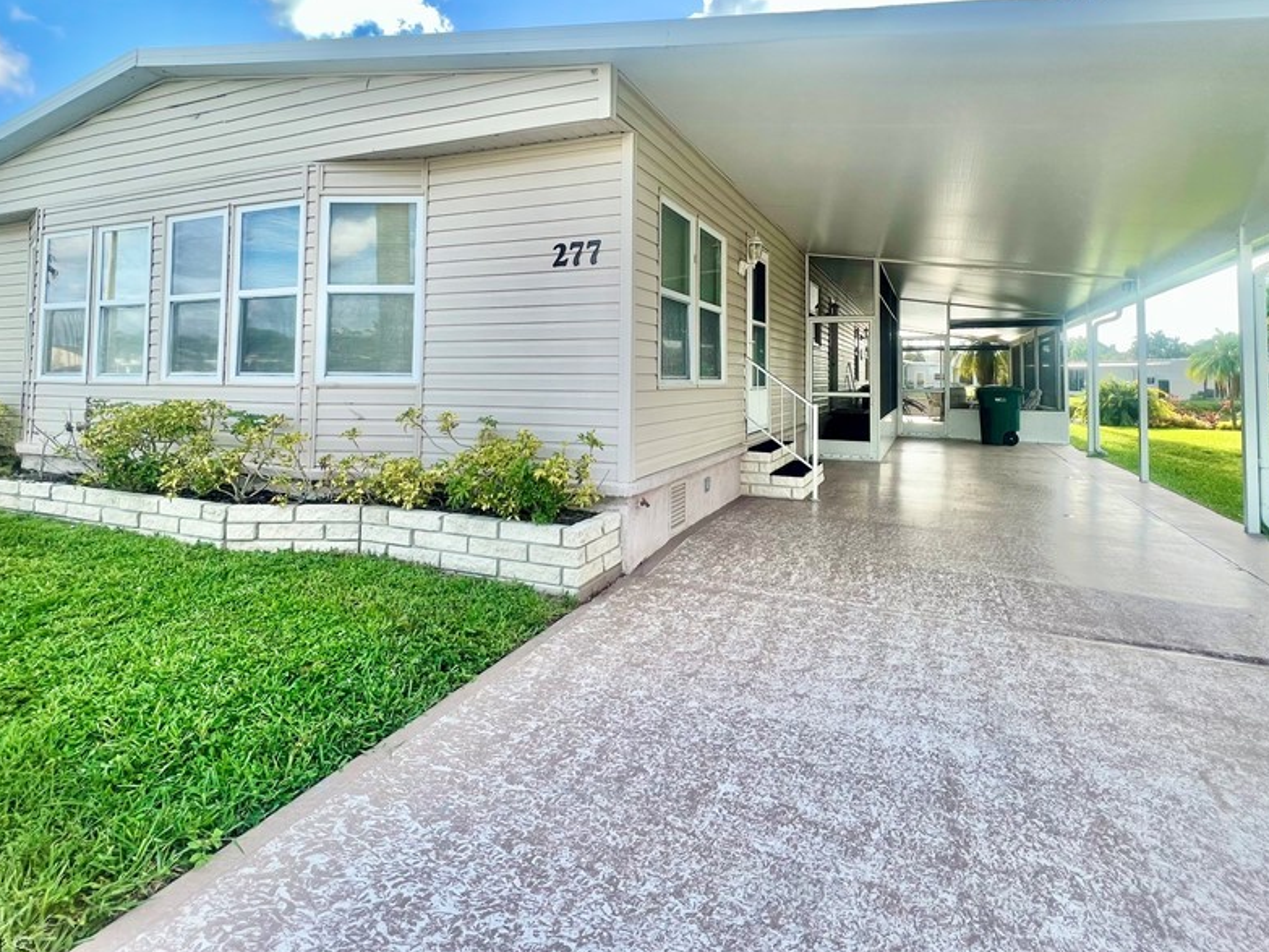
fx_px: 623
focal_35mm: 17
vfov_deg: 73.4
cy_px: 354
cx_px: 668
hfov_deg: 91.0
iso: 32
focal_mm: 1.57
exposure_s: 1/372
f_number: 1.8
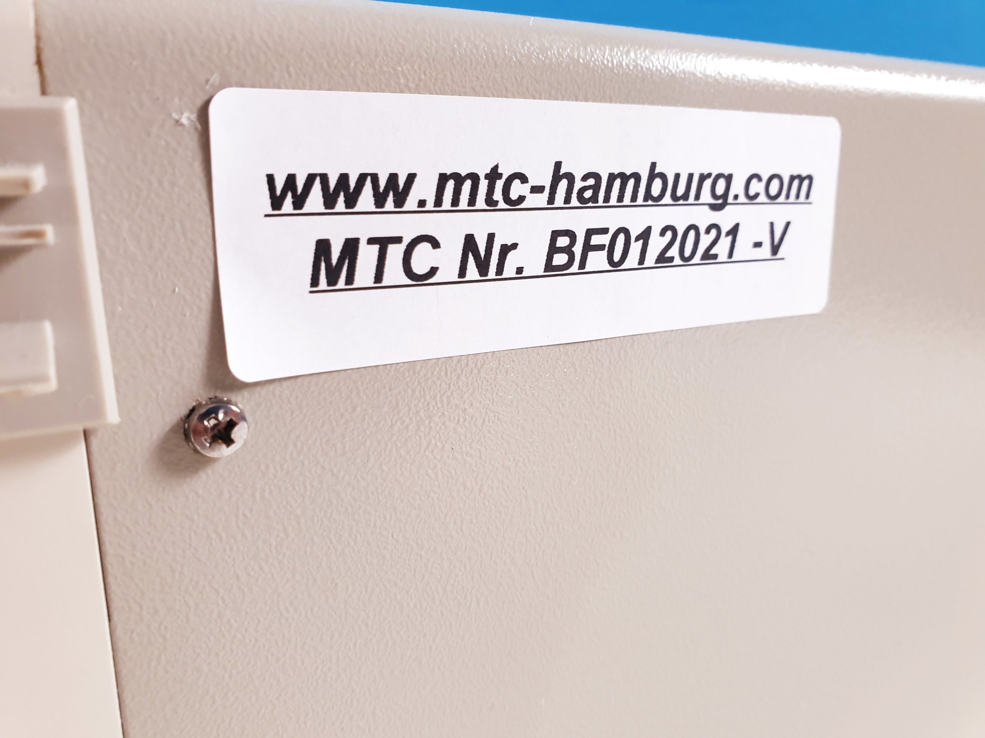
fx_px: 740
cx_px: 492
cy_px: 369
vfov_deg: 53.1
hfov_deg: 67.3
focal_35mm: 26
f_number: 2.4
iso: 160
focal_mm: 4.3
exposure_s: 1/50
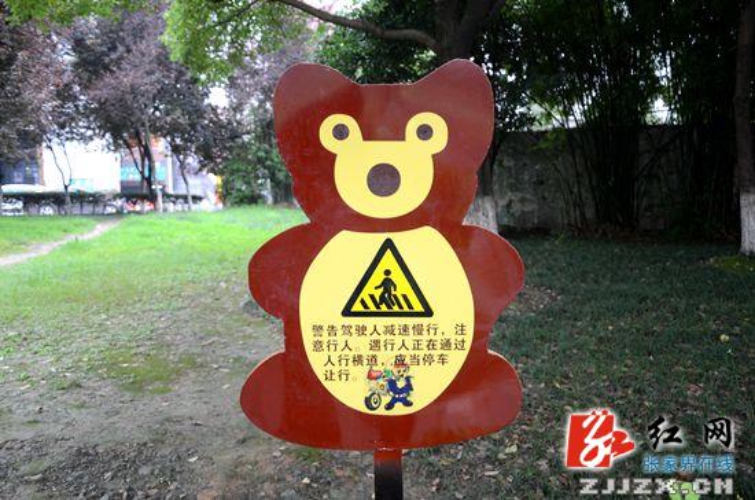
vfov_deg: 36.7
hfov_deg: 53.2
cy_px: 250
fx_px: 753
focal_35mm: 36
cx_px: 378
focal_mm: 24
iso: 100
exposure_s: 1/20
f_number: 3.8
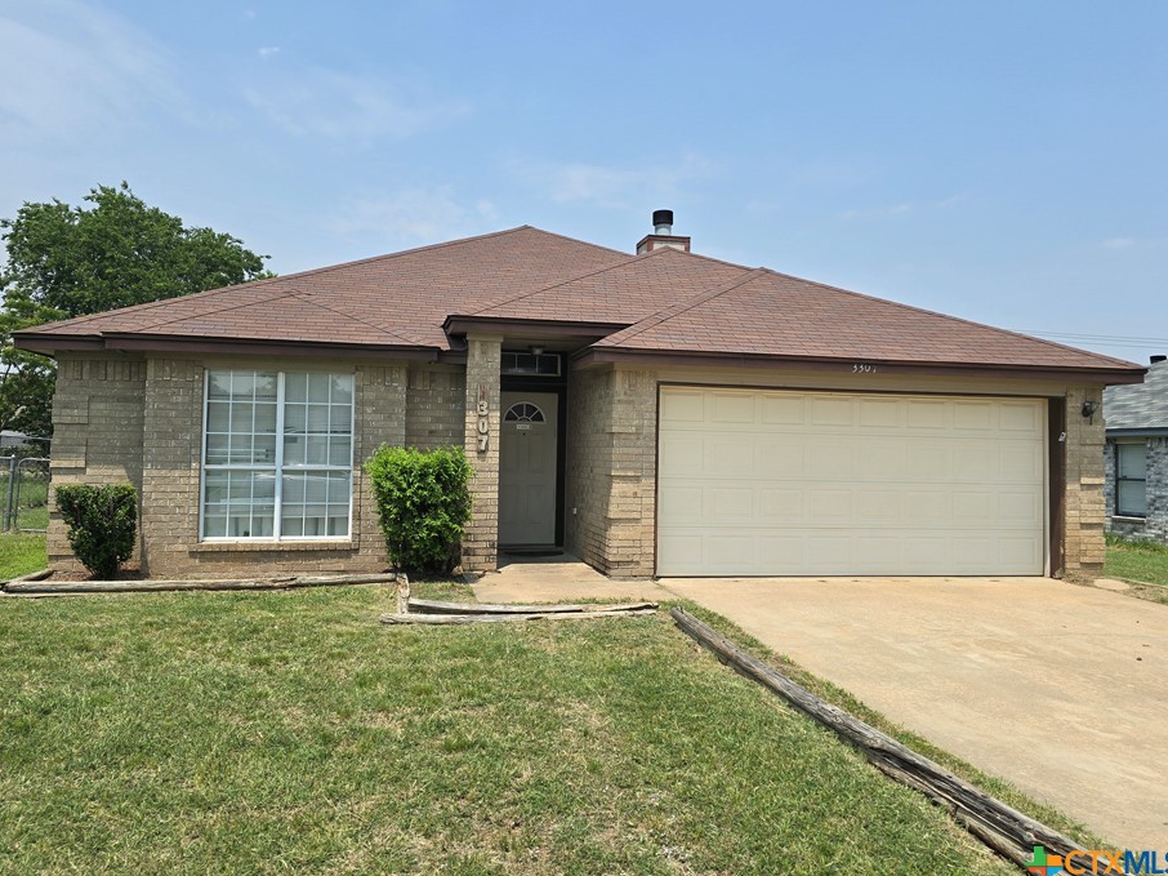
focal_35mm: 26
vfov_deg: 53.0
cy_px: 414
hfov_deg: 67.3
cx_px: 552
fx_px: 877
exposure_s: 1/1199
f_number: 1.7
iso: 12
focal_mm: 6.3
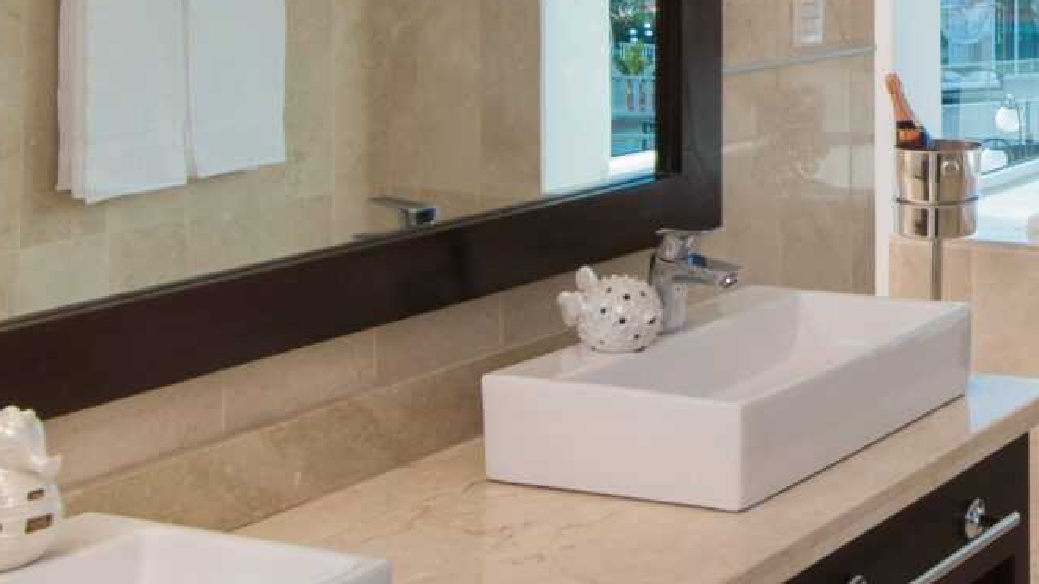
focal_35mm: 65
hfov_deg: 27.8
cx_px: 1292
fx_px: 1790
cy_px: -135
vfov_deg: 17.6
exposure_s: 1/160
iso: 320
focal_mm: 16
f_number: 8
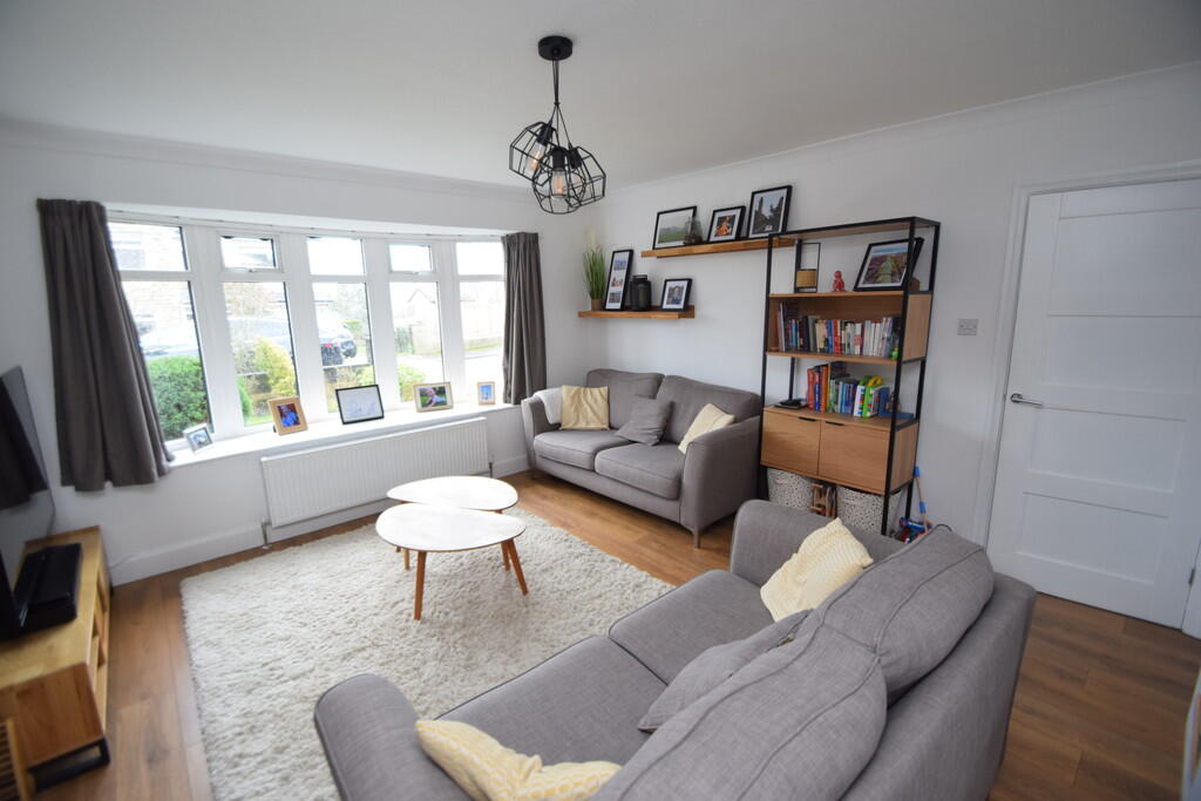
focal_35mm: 15
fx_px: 500
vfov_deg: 77.3
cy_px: 400
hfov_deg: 100.4
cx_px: 600
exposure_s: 1/60
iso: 640
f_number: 4
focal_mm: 10
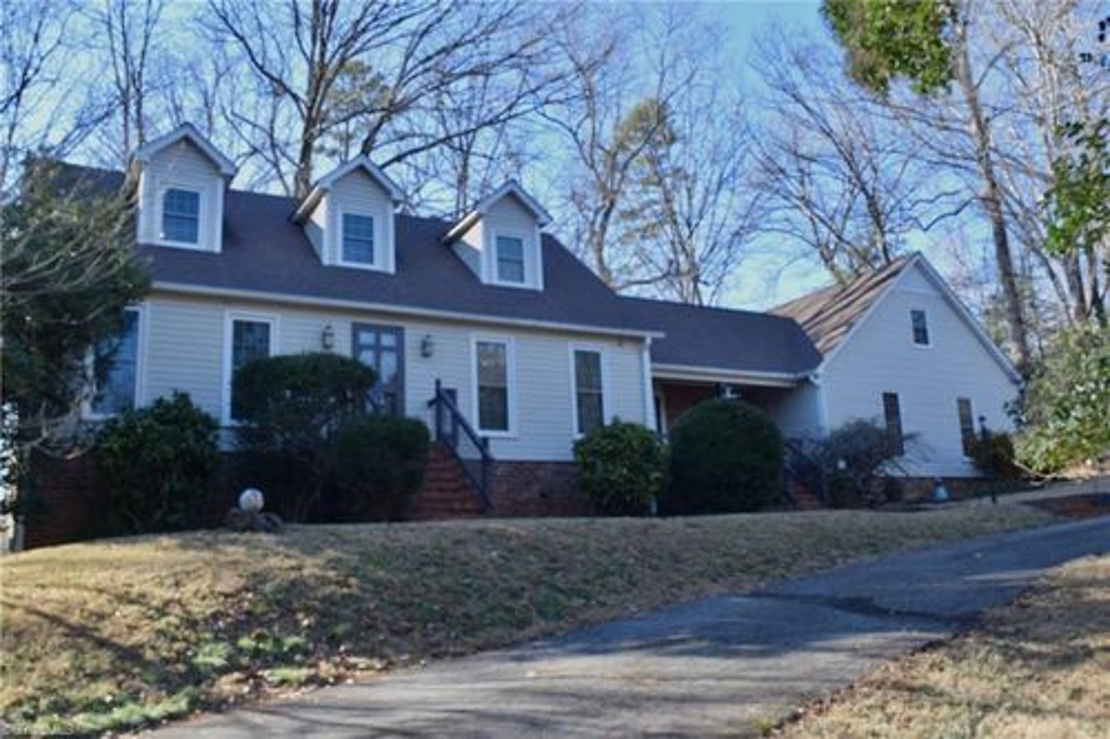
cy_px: 370
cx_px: 555
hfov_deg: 59.5
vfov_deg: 41.7
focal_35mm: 32
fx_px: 971
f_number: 8
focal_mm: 21
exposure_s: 1/160
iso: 400
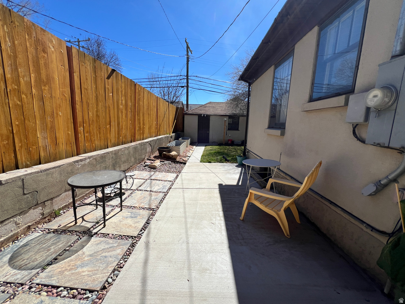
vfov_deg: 89.9
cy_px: 152
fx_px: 152
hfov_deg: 106.2
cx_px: 202
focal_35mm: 13
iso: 32
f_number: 1.8
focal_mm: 1.57
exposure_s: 1/1647
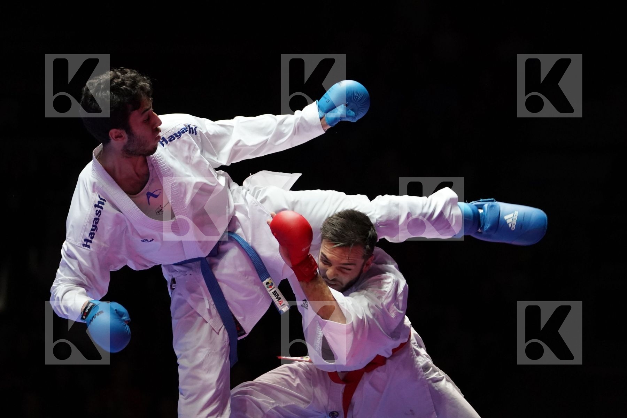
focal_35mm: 210
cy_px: 209
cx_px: 314
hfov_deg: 9.8
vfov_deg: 6.5
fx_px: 3657
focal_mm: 140
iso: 4000
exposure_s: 1/1000
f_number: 2.8
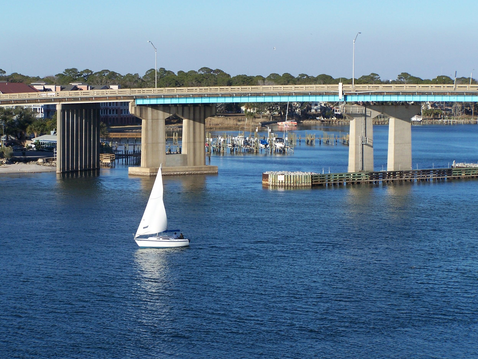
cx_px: 241
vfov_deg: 12.2
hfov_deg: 16.3
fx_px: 1671
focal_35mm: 121
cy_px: 180
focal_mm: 19.4
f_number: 4.5
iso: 80
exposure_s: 1/750
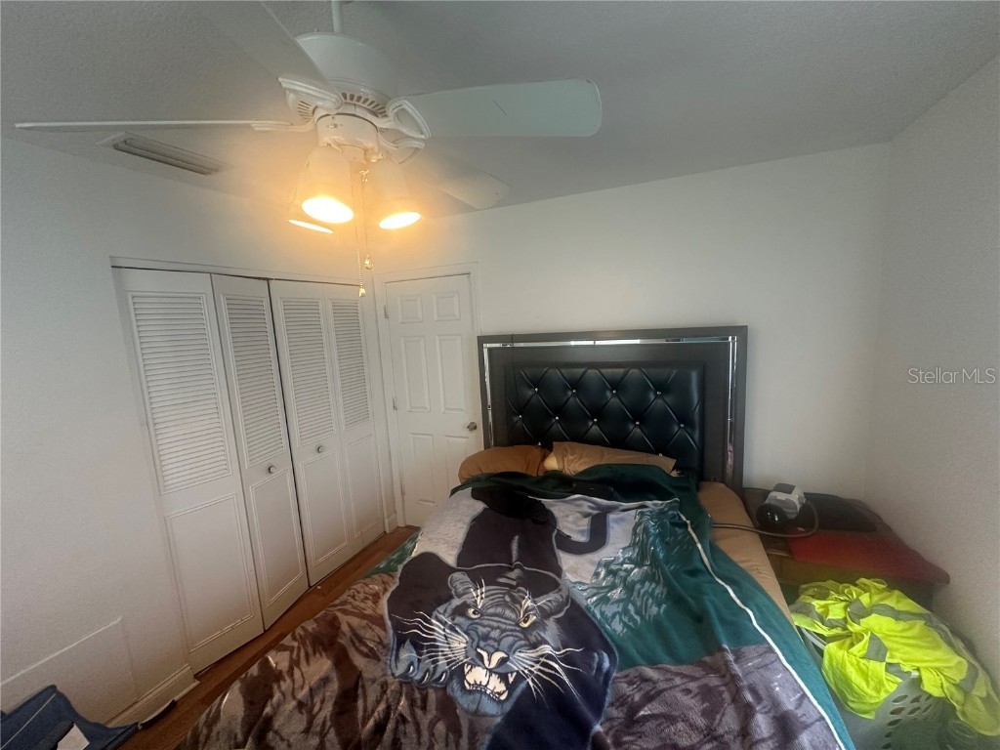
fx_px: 404
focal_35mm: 14
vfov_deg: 85.7
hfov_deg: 102.1
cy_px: 375
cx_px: 500
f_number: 2.2
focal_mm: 2.22
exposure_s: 1/60
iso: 250
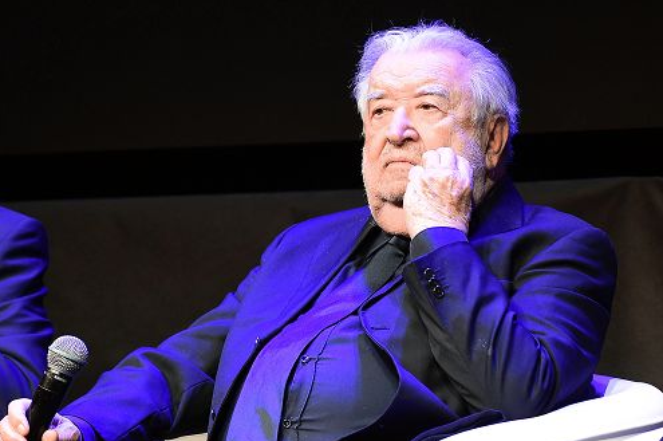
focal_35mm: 207
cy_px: 224
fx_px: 3808
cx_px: 342
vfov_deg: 6.6
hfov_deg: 9.9
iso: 2000
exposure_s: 1/320
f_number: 4
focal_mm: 200
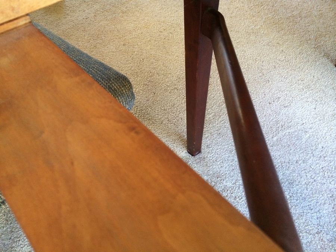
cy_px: 126
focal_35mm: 30
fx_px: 291
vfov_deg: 46.8
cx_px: 168
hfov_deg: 60.0
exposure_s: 1/30
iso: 250
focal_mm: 4.12
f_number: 2.2
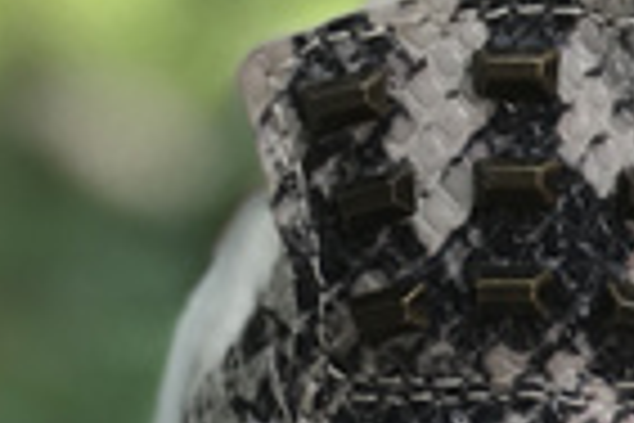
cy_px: 785
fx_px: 5477
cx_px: 76
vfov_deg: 4.4
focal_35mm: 311
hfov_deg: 6.6
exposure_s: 1/165
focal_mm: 6.6
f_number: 2.8
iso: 20
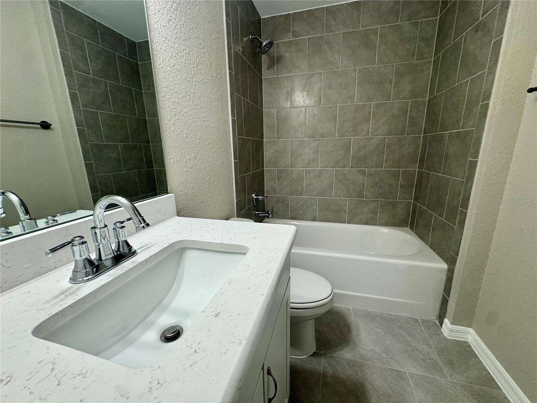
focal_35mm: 14
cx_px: 268
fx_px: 217
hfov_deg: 102.1
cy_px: 202
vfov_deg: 85.7
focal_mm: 2.22
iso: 125
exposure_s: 1/120
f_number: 2.2
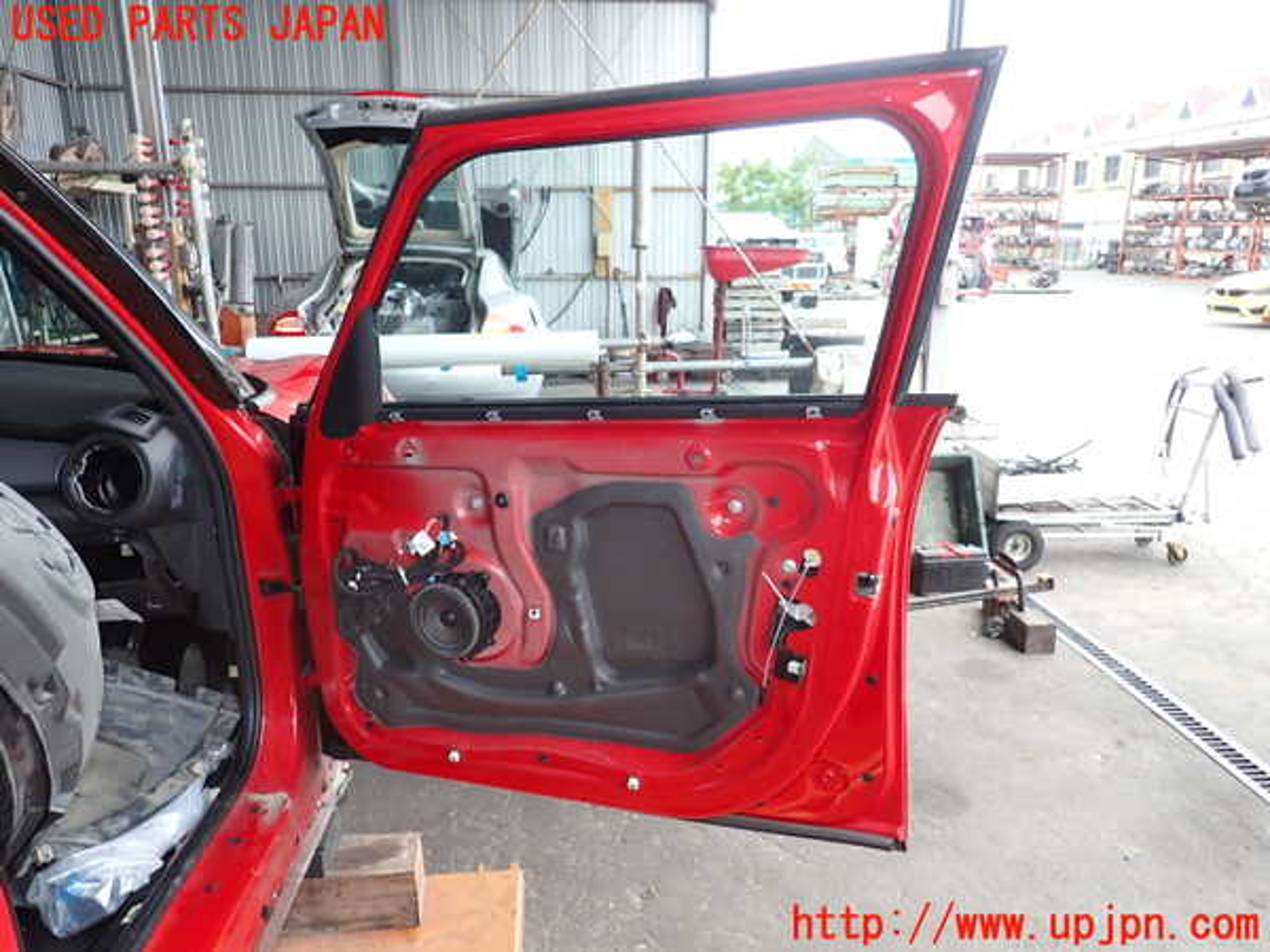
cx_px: 635
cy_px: 476
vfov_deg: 54.9
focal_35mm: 25
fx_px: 917
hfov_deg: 69.4
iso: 100
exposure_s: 1/160
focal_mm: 4.5
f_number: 2
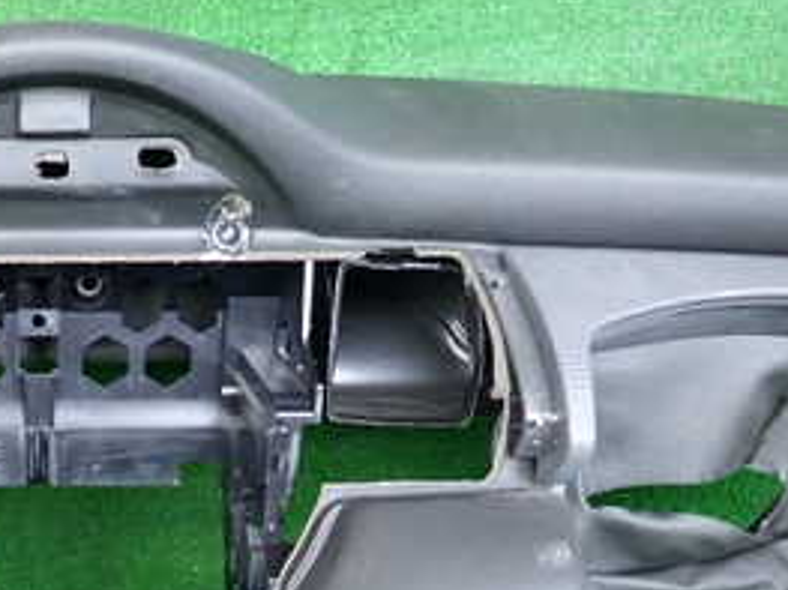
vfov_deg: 23.9
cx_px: 42
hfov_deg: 31.8
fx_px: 1297
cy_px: 659
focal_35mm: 57
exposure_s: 1/40
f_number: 2
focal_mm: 4.5
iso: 200
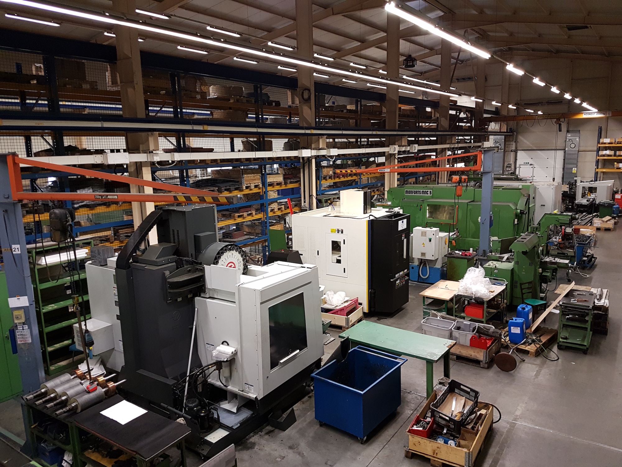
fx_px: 467
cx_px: 311
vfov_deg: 53.1
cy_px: 234
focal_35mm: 26
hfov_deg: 67.3
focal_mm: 4.2
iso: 200
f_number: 1.7
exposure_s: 1/50
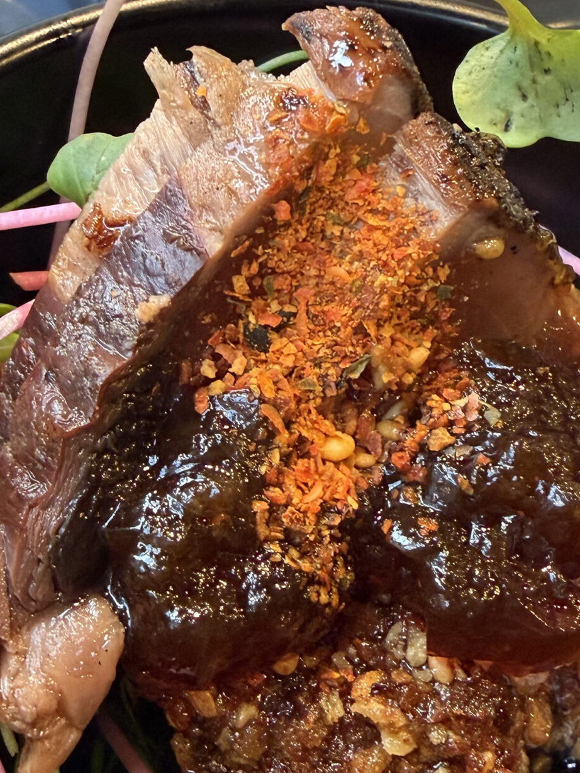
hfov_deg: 29.1
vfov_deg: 38.2
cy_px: 409
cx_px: 279
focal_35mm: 50
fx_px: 1117
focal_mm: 2.22
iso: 400
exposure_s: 1/50
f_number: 2.2
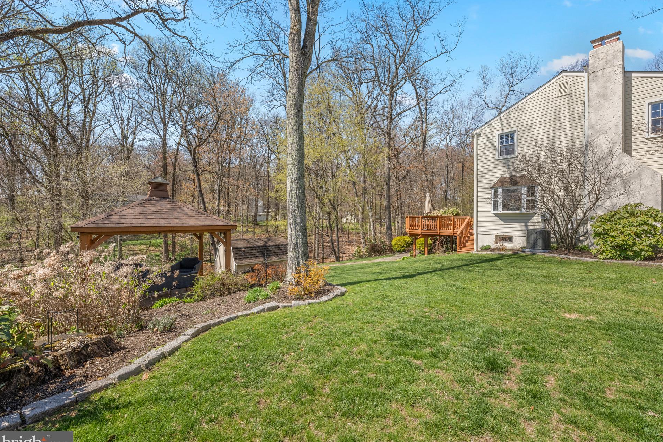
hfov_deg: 100.3
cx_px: 351
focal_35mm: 15
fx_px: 276
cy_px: 219
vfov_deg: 77.3
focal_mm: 14
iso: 640
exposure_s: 1/1250
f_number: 8
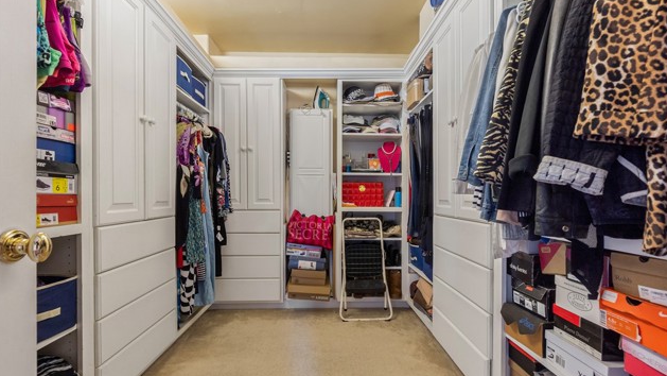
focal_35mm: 16
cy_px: 197
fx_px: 283
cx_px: 333
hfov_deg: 99.4
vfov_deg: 67.1
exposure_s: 1/2.5
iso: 400
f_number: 8
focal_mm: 10
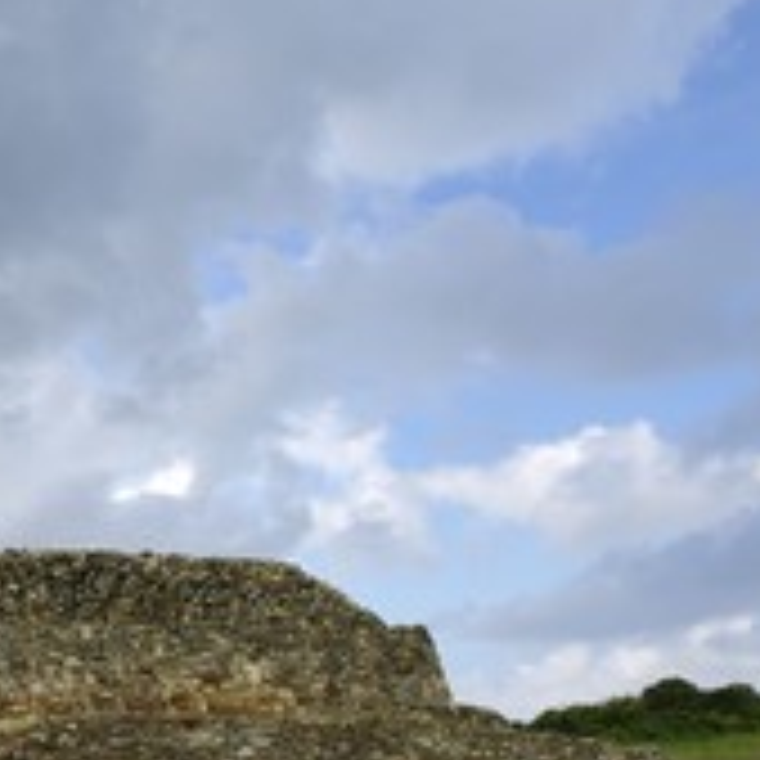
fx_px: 1416
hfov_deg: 26.4
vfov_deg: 30.0
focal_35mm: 57
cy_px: 463
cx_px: -175
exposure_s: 1/200
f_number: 13
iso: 200
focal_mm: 27
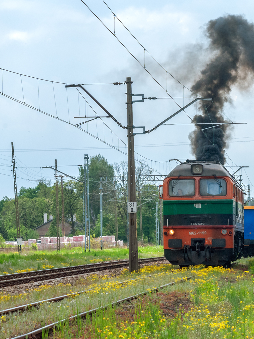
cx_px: 226
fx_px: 1829
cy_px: 169
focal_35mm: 187
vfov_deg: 10.6
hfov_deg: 7.9
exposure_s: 1/400
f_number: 10
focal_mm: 86
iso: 200
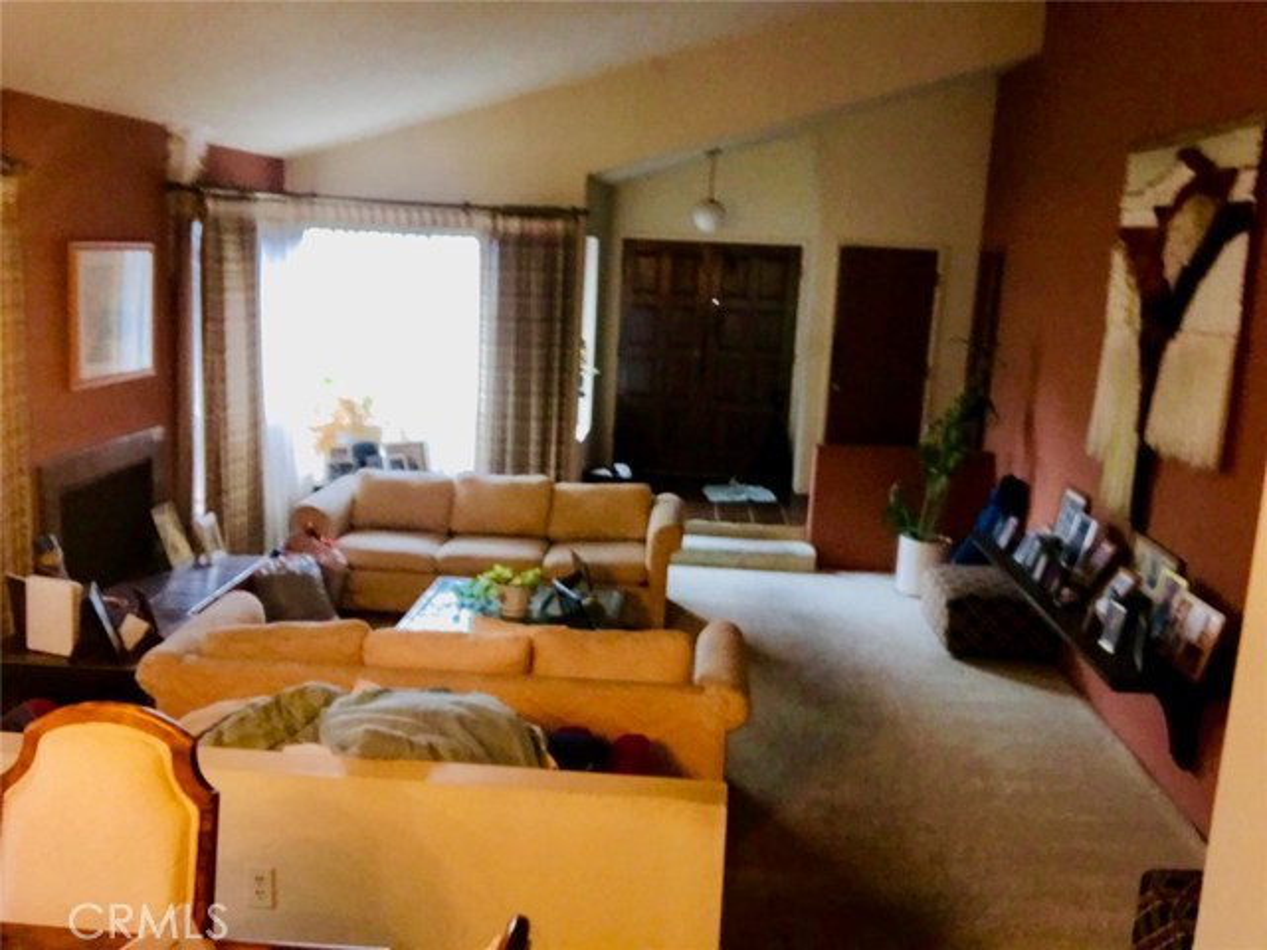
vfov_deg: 44.2
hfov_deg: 56.8
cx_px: 634
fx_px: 1171
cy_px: 475
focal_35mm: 32
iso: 100
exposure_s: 1/20
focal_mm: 2.87
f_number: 2.2
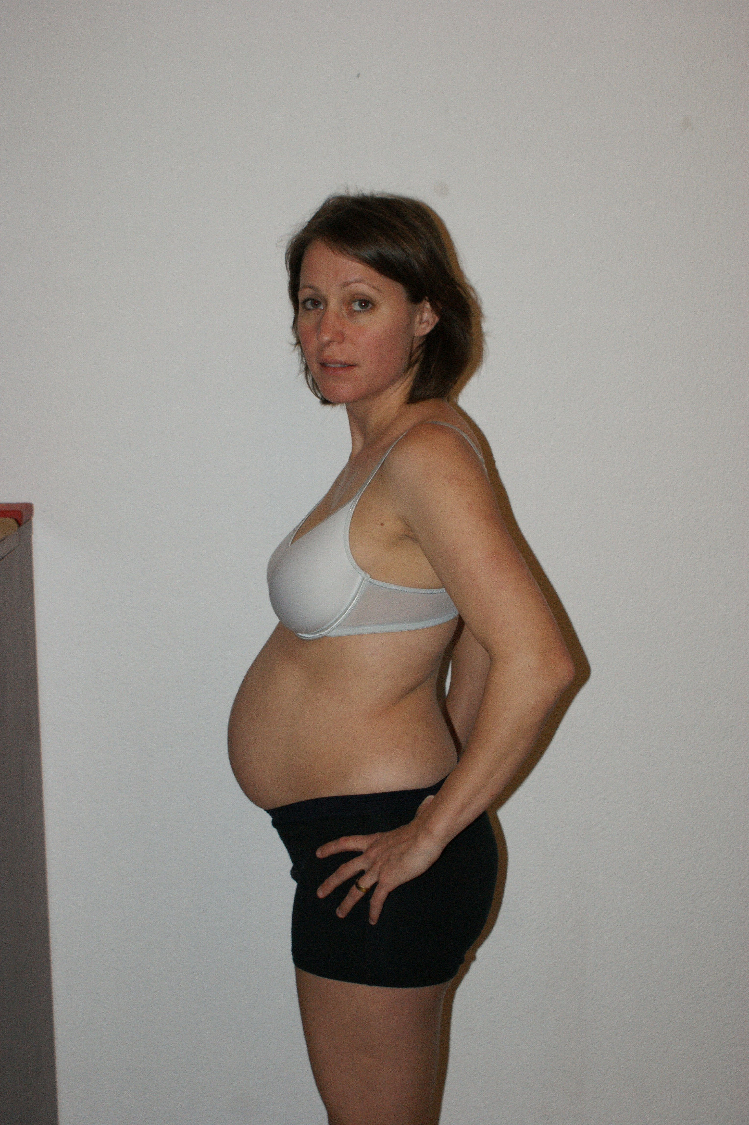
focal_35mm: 52
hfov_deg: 25.7
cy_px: 562
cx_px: 374
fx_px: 1640
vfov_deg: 37.9
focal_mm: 35
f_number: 5.6
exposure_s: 1/60
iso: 400
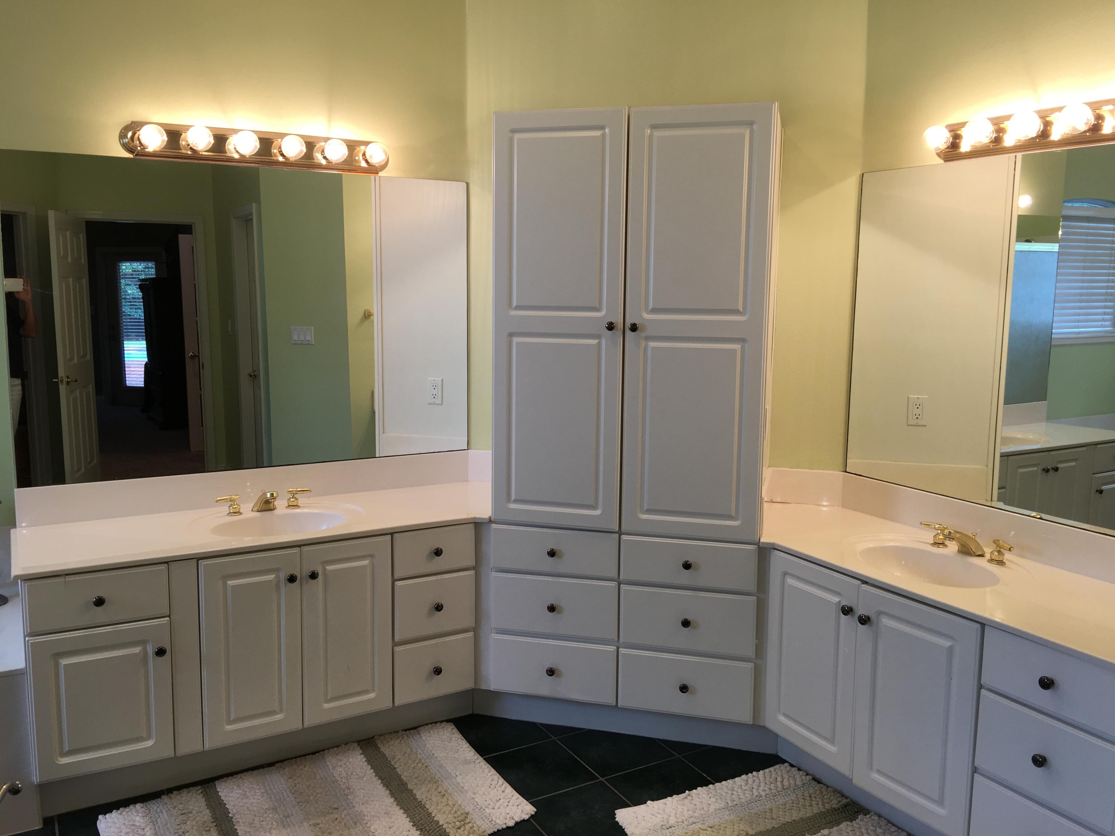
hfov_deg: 61.7
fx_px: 934
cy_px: 418
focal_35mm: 29
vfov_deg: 48.2
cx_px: 558
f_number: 2.2
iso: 25
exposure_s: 1/30
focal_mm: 4.15
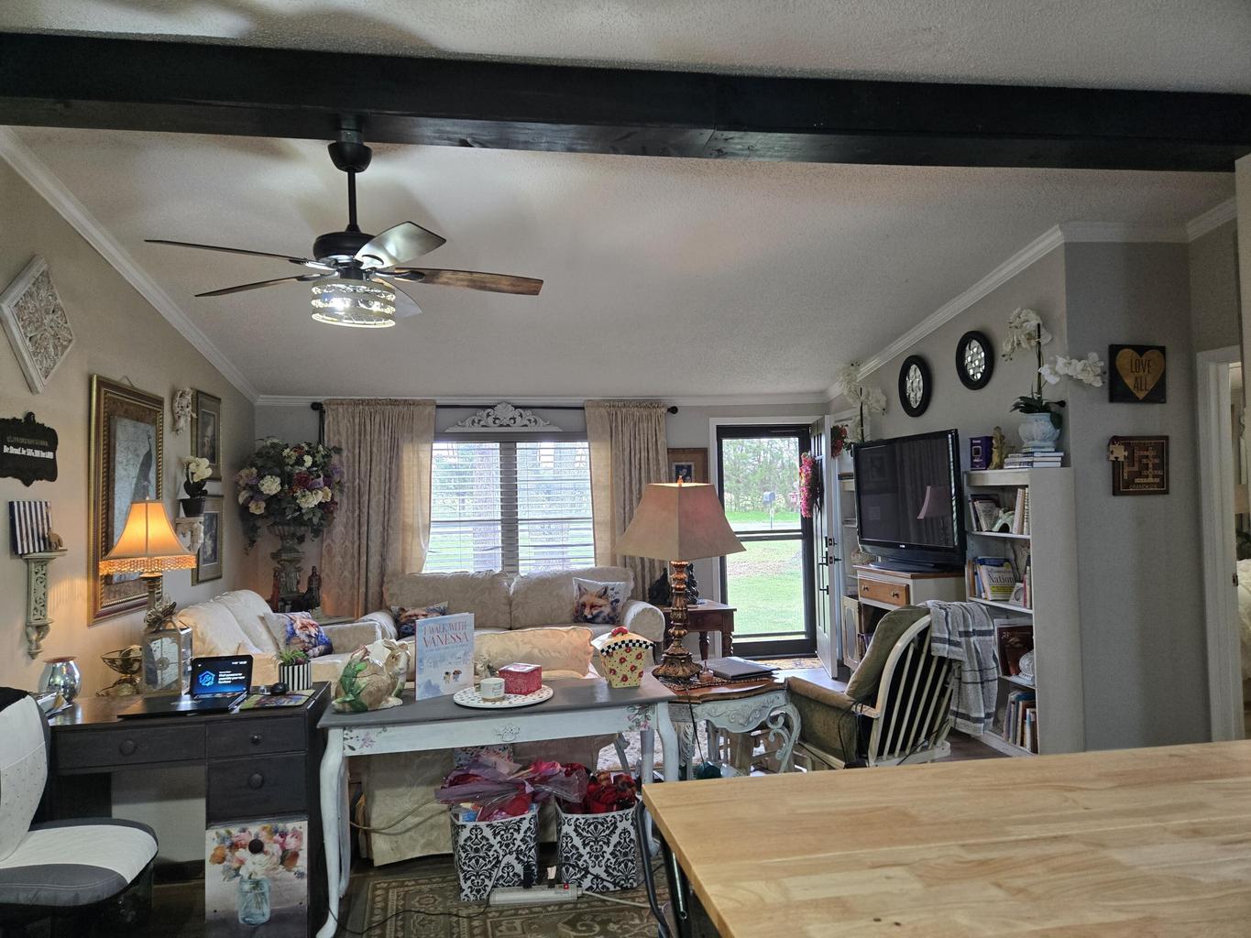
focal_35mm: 23
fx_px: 831
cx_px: 626
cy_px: 469
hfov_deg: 73.9
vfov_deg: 58.9
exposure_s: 1/120
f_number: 1.8
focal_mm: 5.4
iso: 200
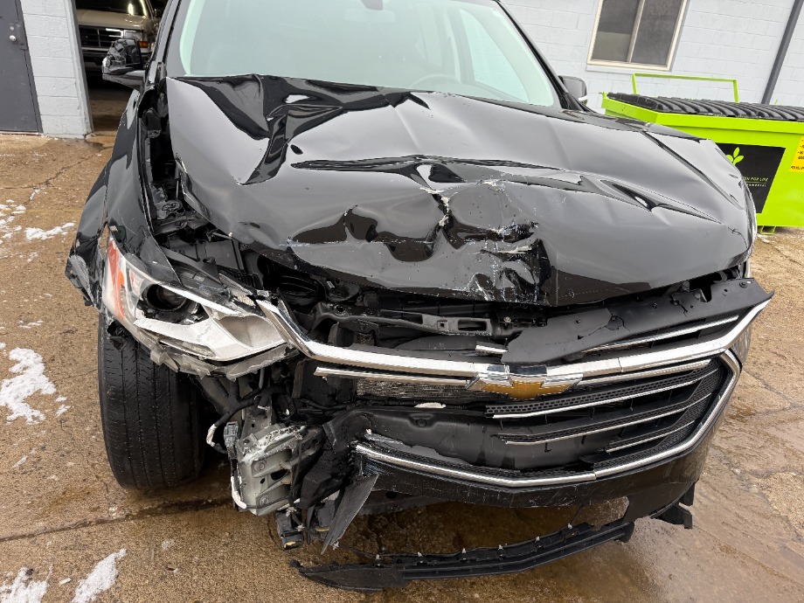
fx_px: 557
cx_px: 402
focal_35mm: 24
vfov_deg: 56.8
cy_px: 302
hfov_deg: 71.6
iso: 100
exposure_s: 1/348
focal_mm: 6.76
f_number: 1.78
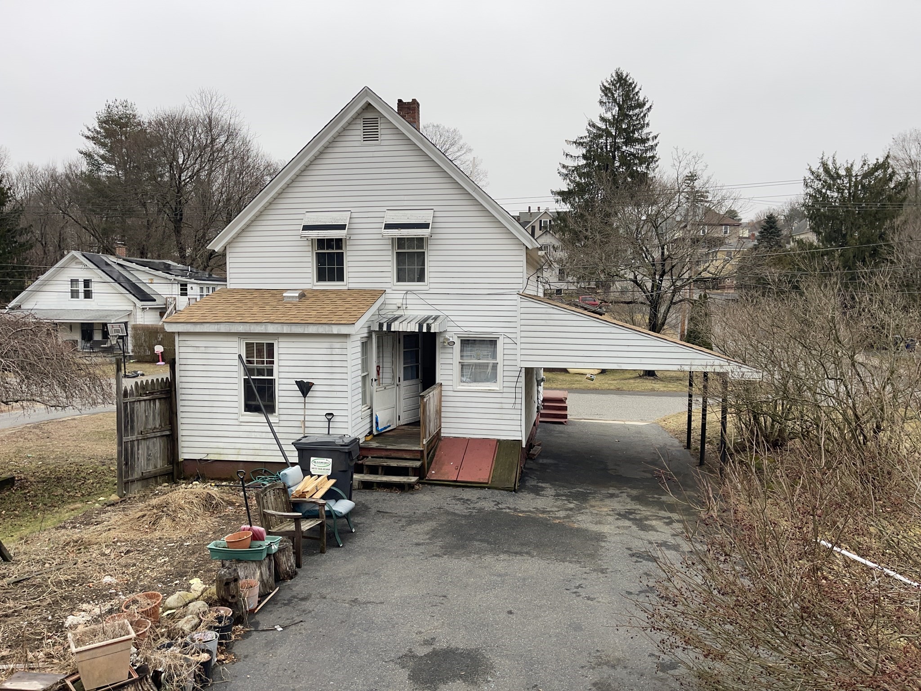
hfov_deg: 69.4
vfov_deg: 54.9
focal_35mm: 25
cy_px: 346
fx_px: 665
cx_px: 460
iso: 32
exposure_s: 1/459
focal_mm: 5.1
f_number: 1.6
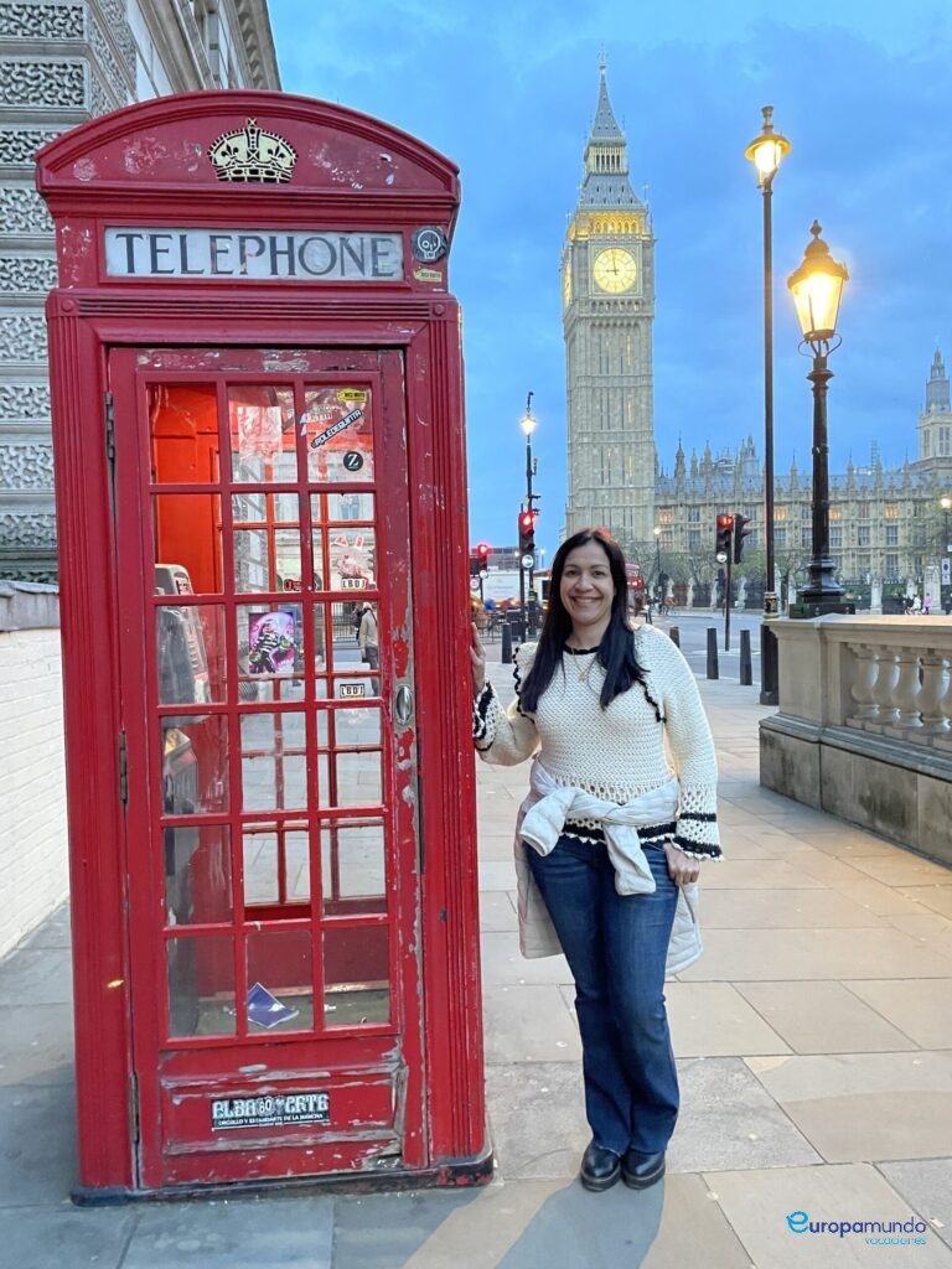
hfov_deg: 53.1
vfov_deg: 67.3
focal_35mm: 26
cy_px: 634
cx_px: 476
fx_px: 953
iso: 500
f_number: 1.6
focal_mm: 4.2
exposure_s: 1/50
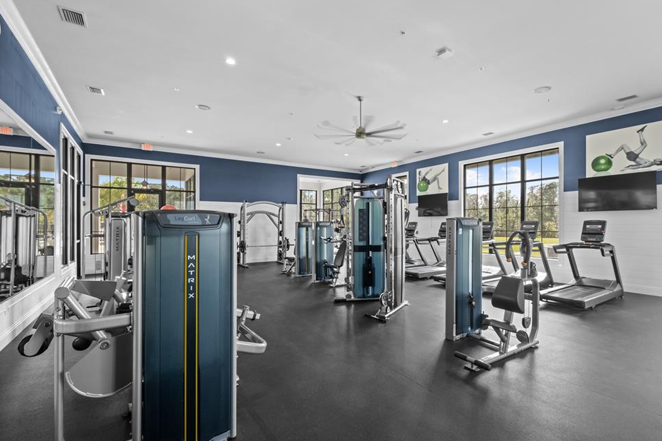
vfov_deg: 73.7
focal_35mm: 16
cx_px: 351
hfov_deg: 96.6
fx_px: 294
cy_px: 227
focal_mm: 10
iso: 640
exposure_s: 1/4
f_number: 11
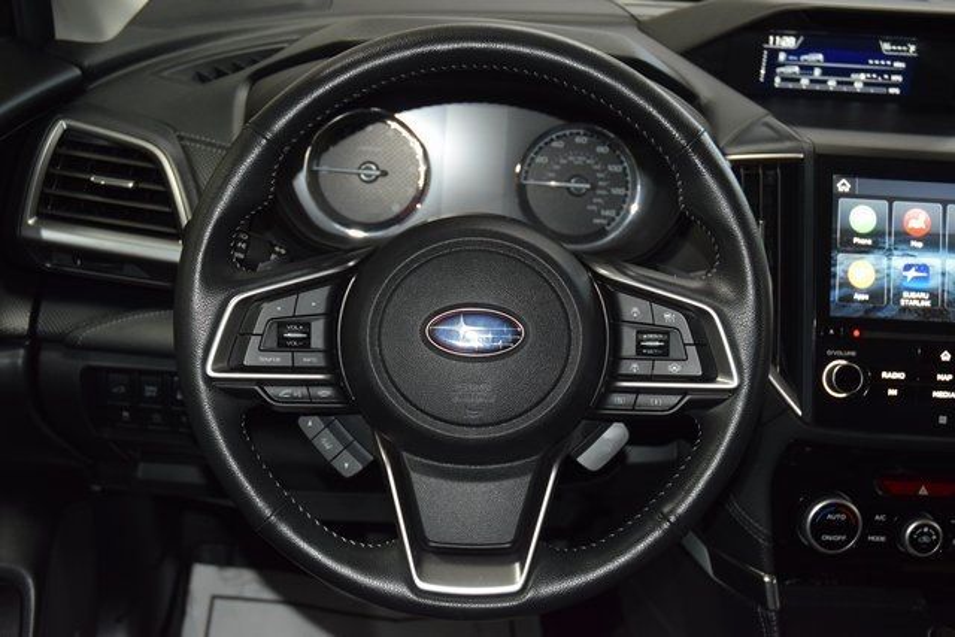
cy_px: 318
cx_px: 478
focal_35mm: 44
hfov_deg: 45.0
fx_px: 1154
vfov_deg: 30.9
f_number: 3.8
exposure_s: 1/50
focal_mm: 29
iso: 1100
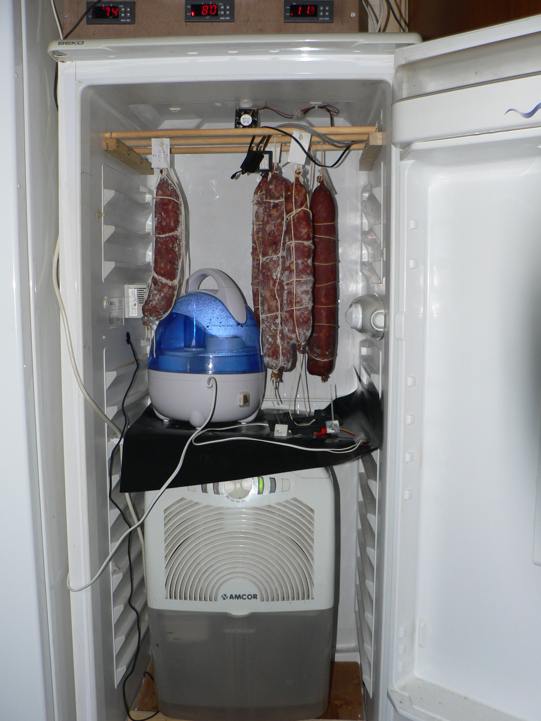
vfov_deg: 51.4
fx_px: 750
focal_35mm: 36
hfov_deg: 39.7
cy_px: 360
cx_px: 270
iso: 100
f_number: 2.8
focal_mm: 6
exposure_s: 1/60
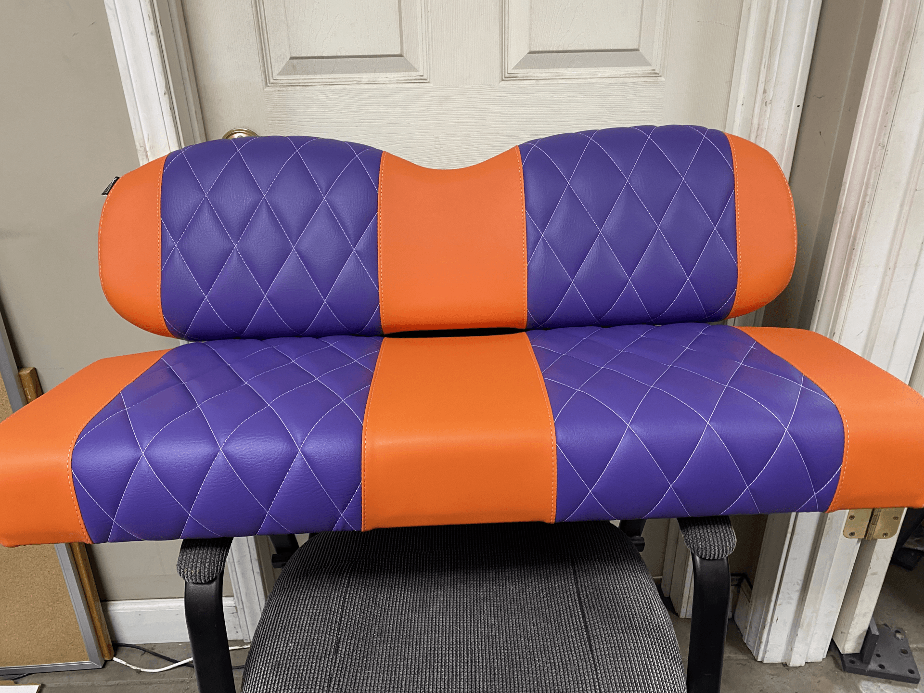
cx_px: 462
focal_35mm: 26
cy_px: 346
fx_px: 694
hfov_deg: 67.3
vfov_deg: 53.1
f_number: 1.8
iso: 200
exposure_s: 1/60
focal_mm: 4.25
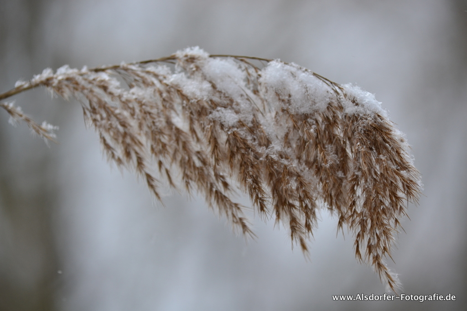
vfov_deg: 5.9
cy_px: 156
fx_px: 3016
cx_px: 234
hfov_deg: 8.9
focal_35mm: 232
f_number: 5
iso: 200
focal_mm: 155
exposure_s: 1/500
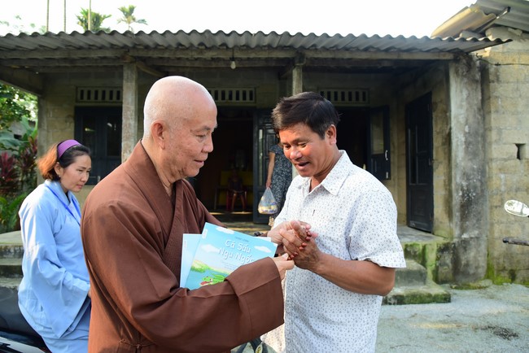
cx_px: 264
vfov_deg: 53.2
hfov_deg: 73.7
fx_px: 353
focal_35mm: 24
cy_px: 176
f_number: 5
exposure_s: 1/400
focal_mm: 24
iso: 800
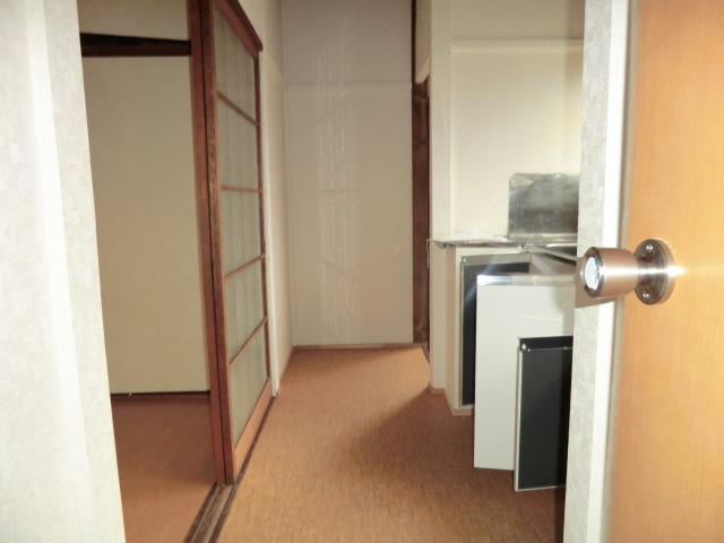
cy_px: 272
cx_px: 362
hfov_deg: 71.6
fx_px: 502
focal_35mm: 24
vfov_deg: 56.8
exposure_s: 1/25
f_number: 3.2
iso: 400
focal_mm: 4.3
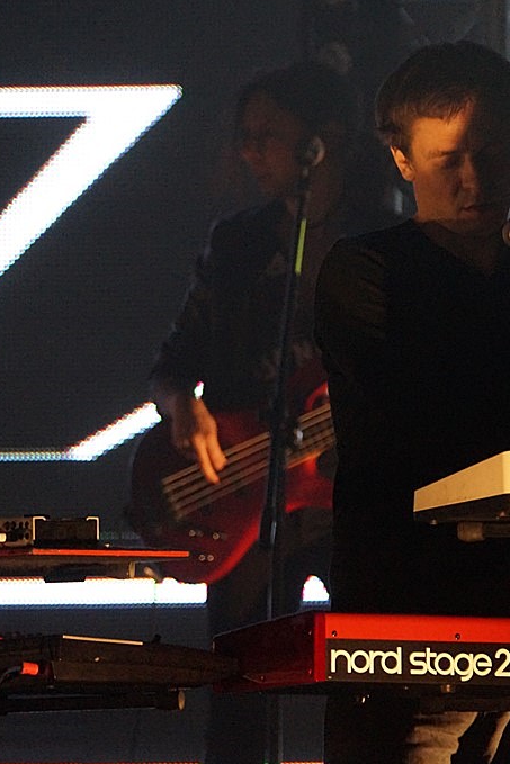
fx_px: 14399
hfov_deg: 2.0
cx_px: 456
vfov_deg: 3.0
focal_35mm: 678
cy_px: 383
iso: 3200
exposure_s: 1/125
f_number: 5.6
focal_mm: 300
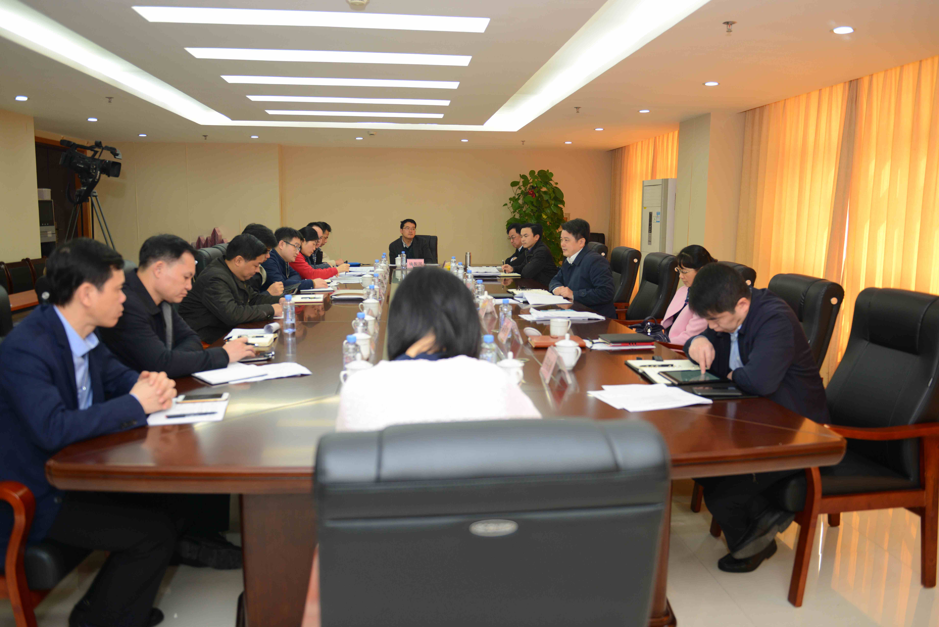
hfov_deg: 67.4
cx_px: 470
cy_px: 314
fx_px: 704
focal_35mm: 27
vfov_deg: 48.0
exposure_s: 1/80
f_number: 3.2
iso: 400
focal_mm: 27
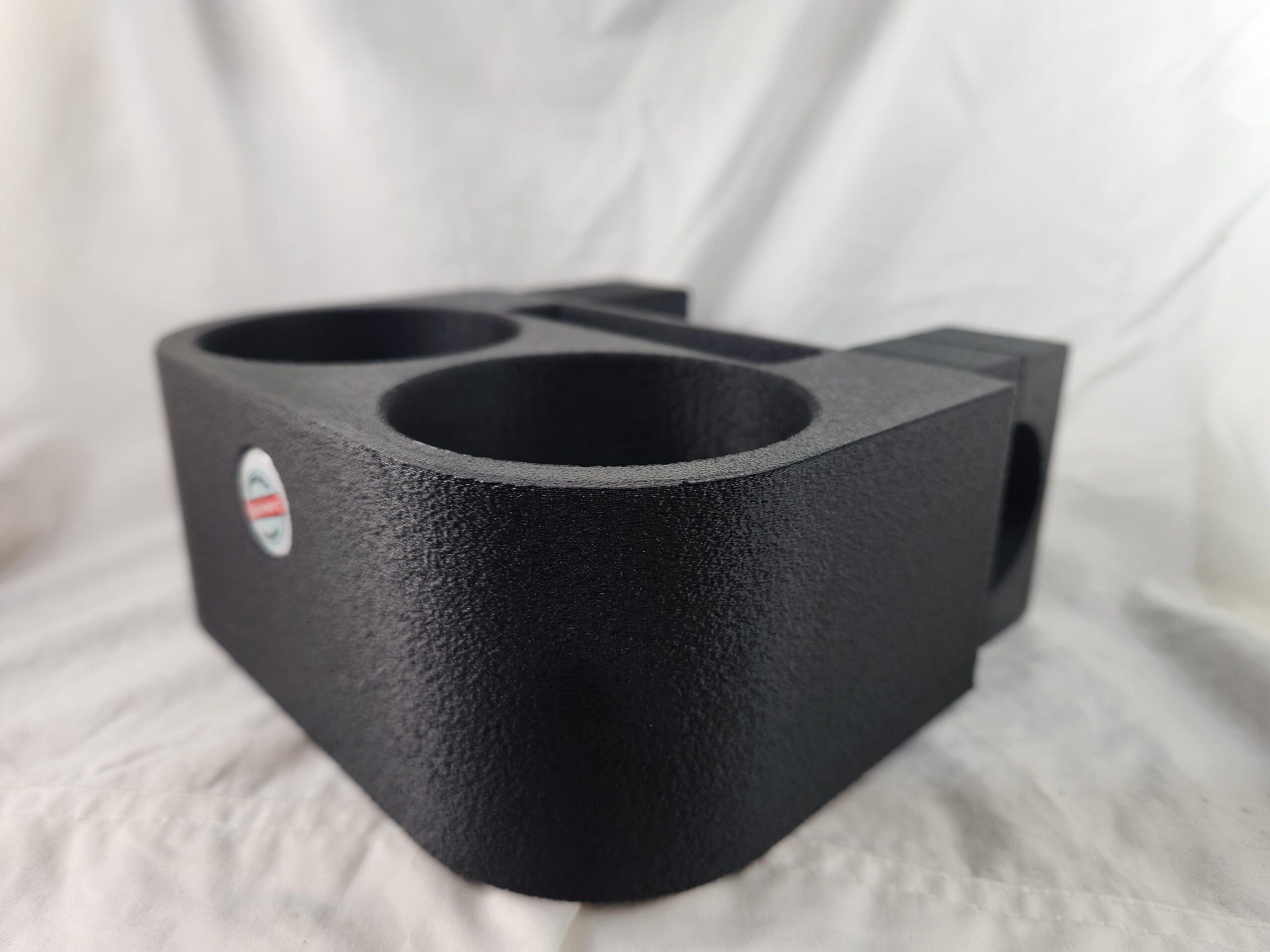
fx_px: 844
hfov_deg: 73.9
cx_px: 635
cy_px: 476
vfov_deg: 58.9
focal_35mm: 23
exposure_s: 1/100
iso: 50
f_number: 1.8
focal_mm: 5.4
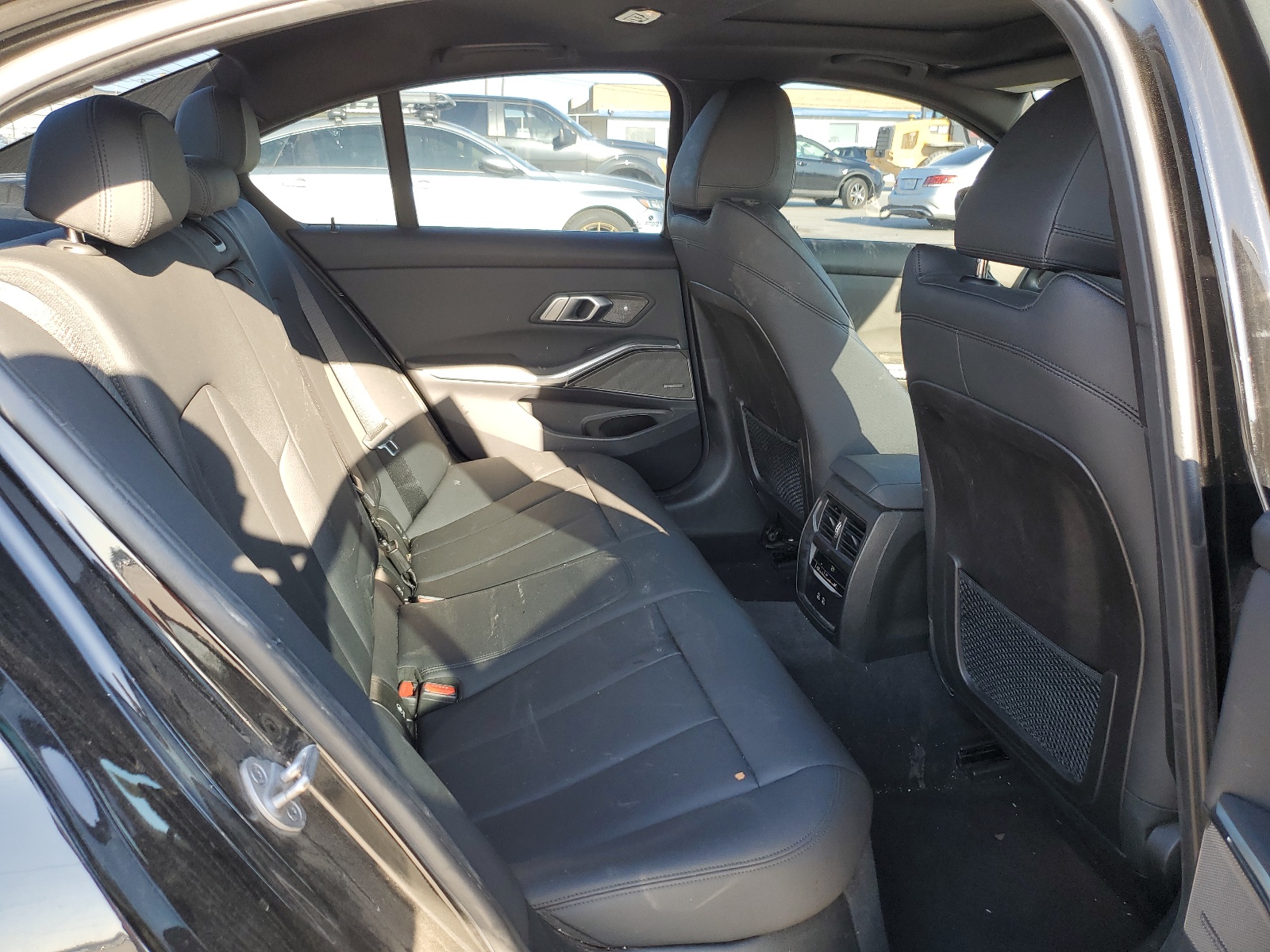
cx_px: 635
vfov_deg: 53.1
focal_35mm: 26
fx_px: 954
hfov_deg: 67.3
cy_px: 476
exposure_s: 1/159
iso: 50
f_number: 1.5
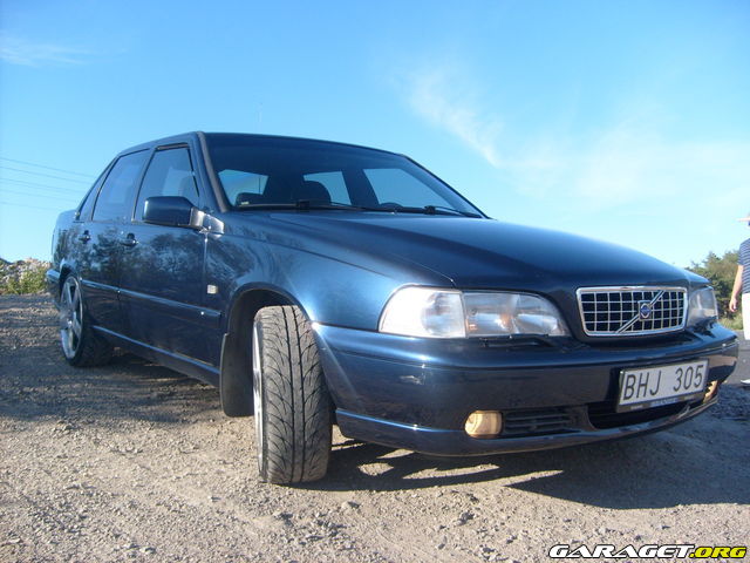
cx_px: 375
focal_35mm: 35
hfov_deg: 52.6
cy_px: 282
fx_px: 758
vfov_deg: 40.7
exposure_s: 1/180
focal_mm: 5.8
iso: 80
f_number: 7.1
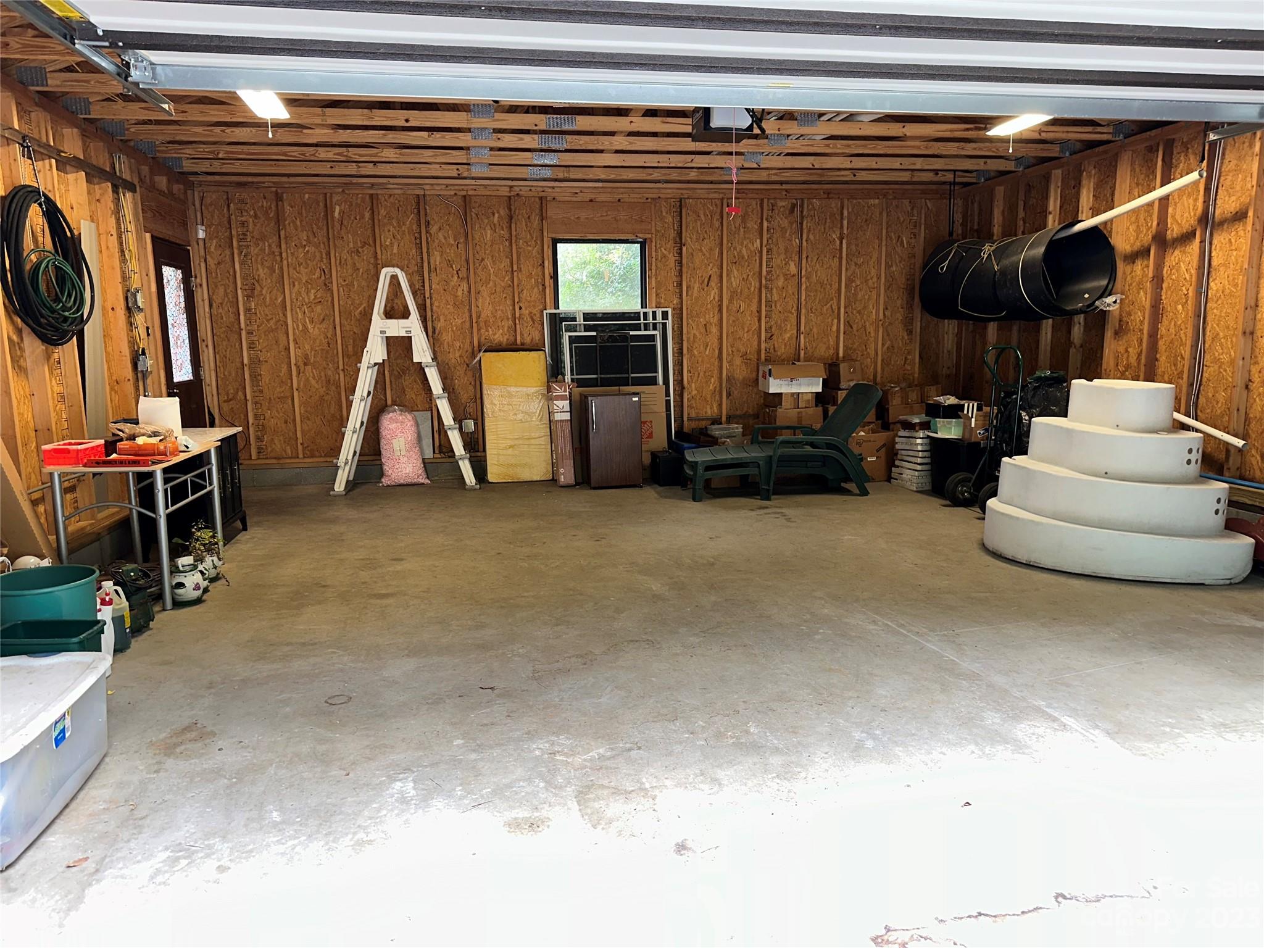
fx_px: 876
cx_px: 632
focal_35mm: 24
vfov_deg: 56.8
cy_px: 474
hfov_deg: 71.6
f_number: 1.78
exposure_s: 1/33
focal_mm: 6.86
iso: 64
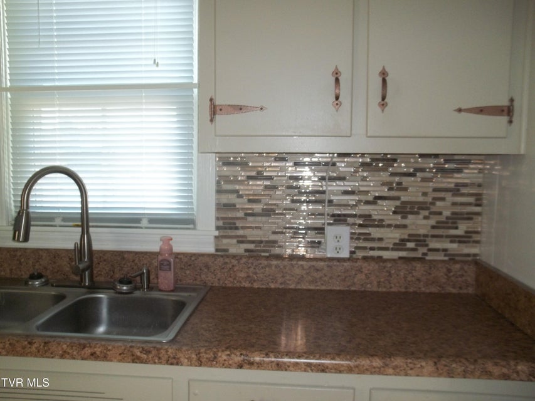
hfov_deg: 55.3
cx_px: 268
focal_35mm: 33
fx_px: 510
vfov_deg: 43.0
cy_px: 200
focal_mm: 5.9
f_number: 3.3
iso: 160
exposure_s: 1/30
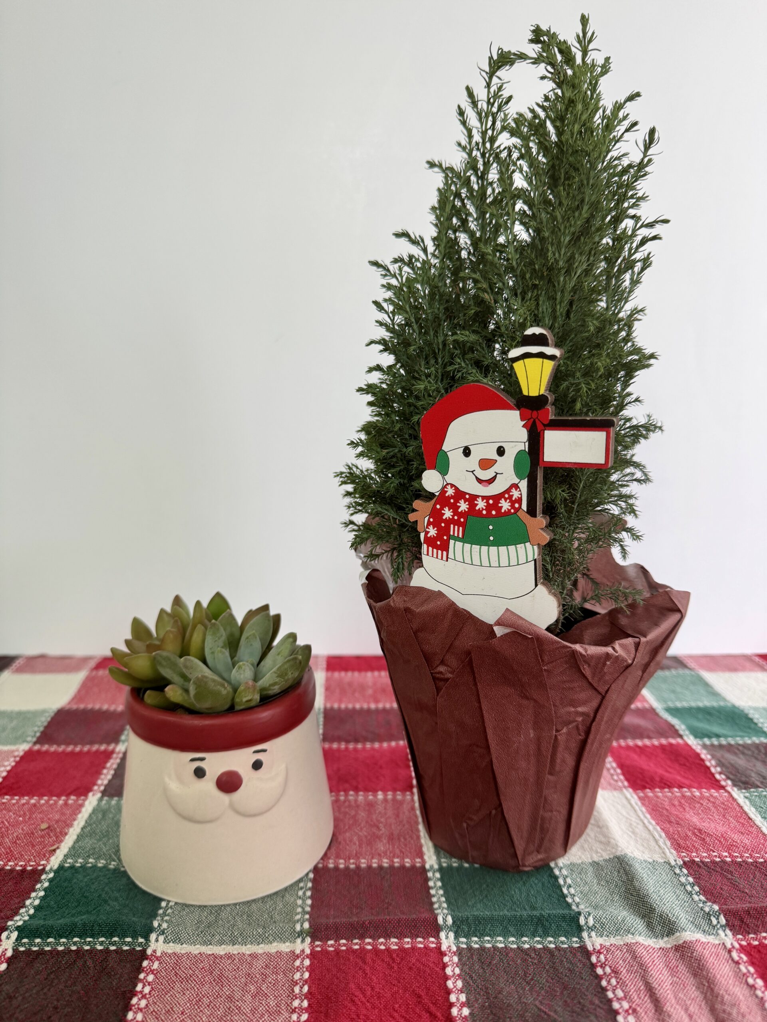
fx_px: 709
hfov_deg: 56.8
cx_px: 384
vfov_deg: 71.6
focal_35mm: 24
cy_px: 511
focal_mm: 6.76
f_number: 1.78
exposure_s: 1/121
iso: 160
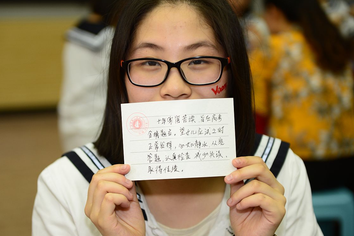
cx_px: 165
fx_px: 737
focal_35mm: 75
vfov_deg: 18.2
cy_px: 124
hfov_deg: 27.0
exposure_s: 1/250
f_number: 2.8
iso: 800
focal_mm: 70
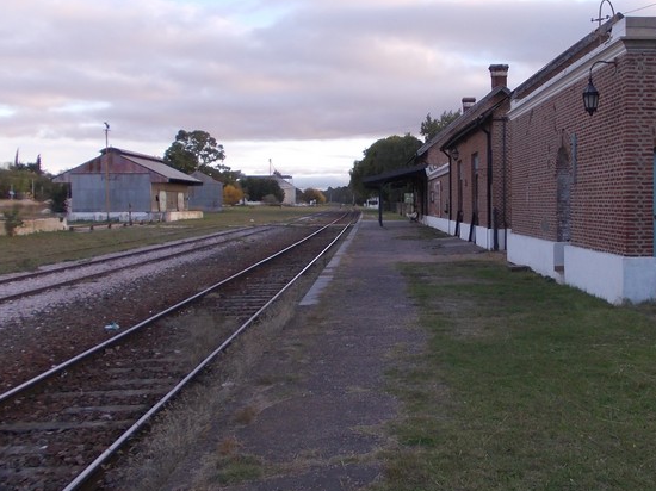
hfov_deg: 47.2
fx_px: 739
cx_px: 434
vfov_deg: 36.8
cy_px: 219
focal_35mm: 39
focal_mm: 4
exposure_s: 1/200
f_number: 2.7
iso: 80
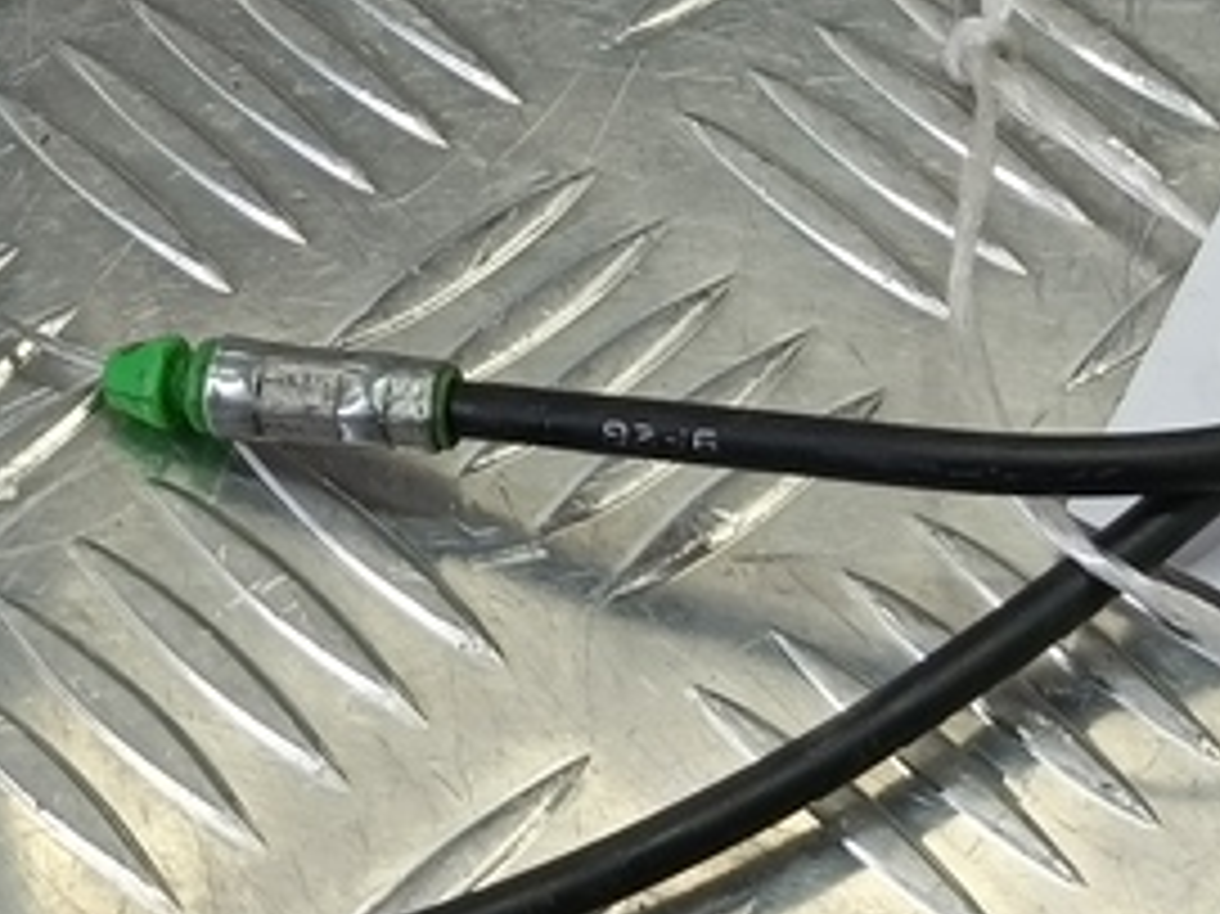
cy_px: 9
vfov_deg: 16.6
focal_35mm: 87
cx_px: 306
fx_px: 3065
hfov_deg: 22.3
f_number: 1.6
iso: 95
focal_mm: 4.11
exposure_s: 1/50
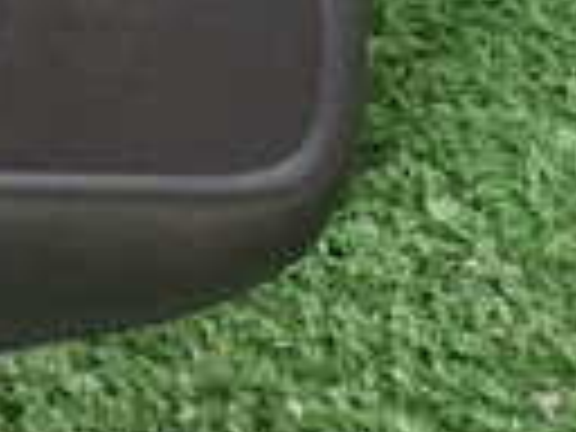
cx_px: -724
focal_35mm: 178
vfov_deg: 8.1
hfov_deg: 10.0
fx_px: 2962
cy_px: -252
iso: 200
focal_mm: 6.83
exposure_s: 1/40
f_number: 2.7
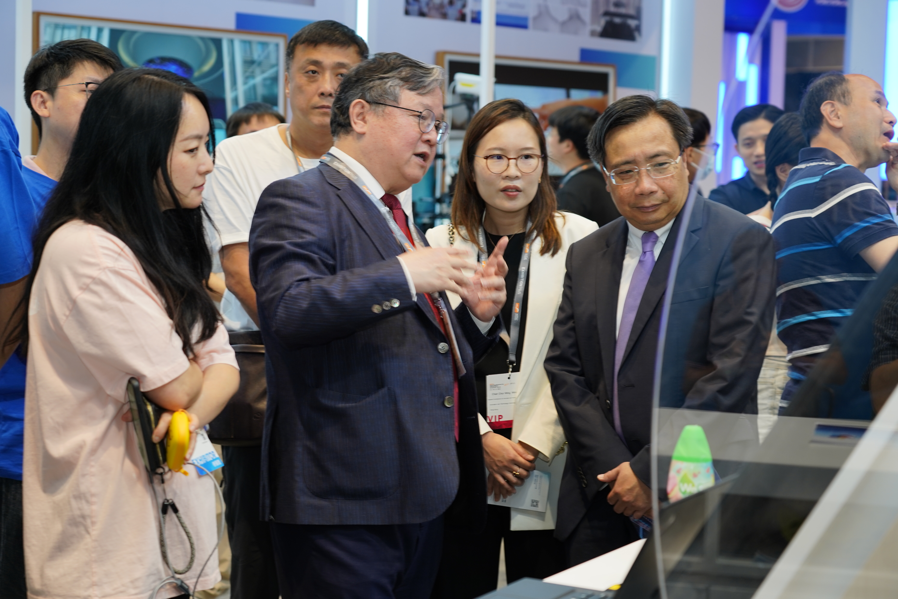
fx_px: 1646
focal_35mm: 66
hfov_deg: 30.5
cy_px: 300
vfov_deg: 20.6
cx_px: 449
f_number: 4
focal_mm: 66
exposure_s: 1/80
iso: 320
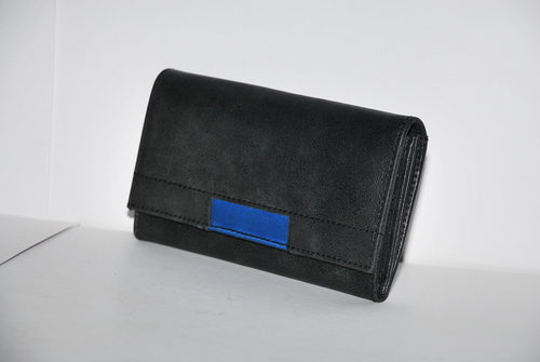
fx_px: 2028
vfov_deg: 10.2
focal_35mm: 135
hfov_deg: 15.2
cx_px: 270
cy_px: 181
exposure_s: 1/160
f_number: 5.6
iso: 400
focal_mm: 90
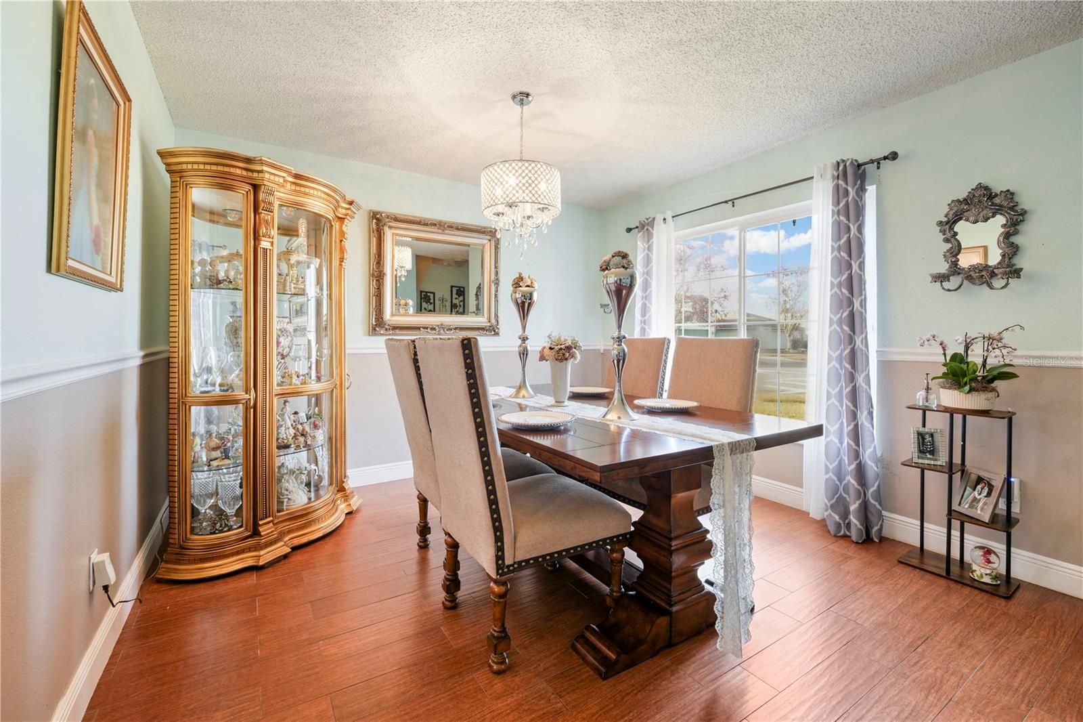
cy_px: 361
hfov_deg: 104.3
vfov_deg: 81.2
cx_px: 542
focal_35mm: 14
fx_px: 421
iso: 100
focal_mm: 14
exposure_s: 1.3
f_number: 8
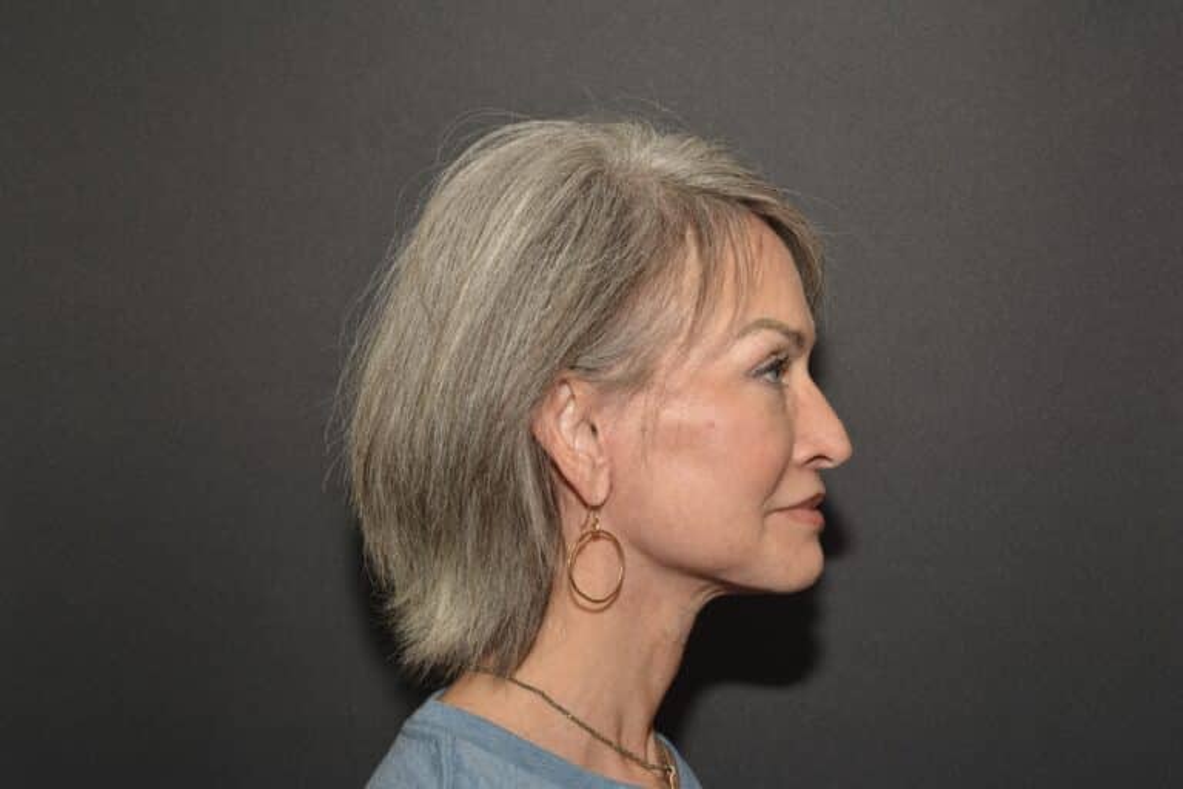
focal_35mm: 60
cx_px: 592
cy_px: 394
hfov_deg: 33.4
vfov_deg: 22.6
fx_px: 1972
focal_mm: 40
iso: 200
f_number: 8
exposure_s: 1/125
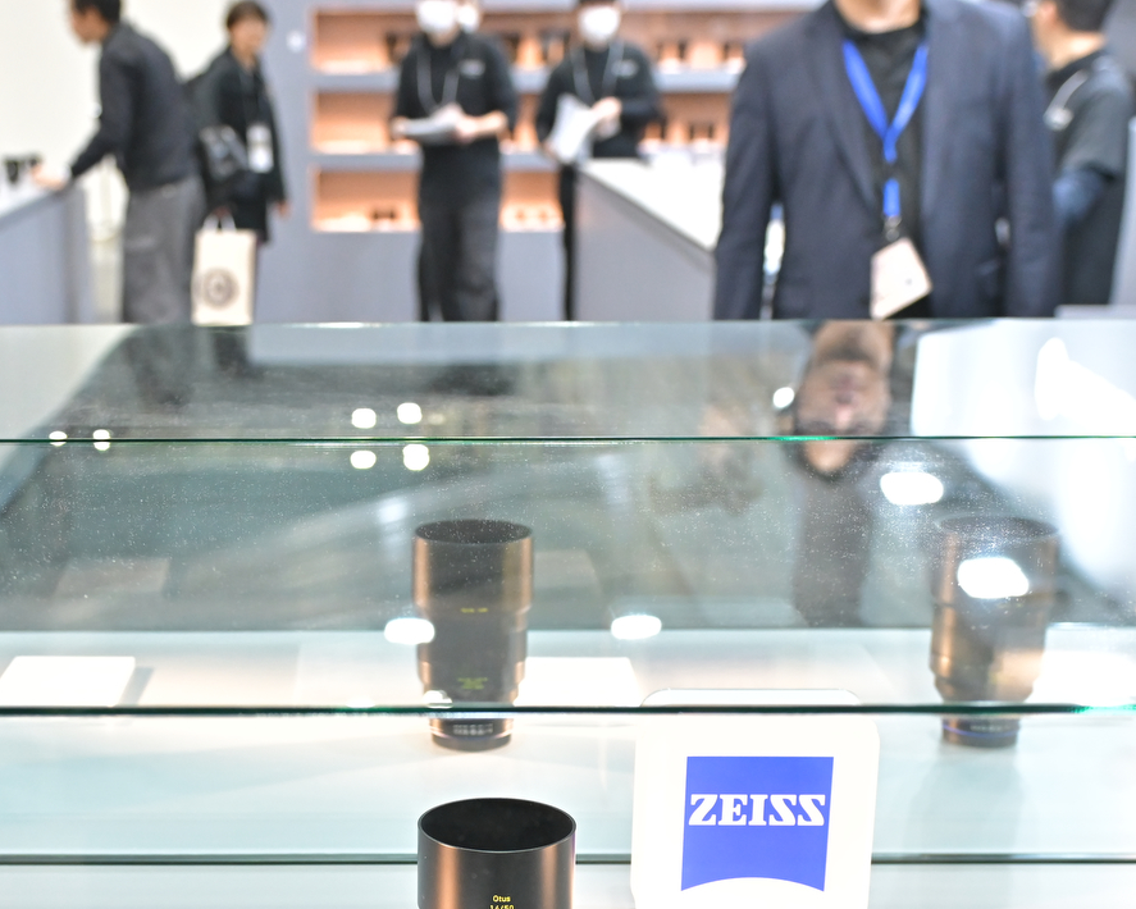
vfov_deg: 23.0
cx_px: 371
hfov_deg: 28.9
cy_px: 800
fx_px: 2186
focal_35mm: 65
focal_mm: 32
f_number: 3.5
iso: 2000
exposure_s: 1/200
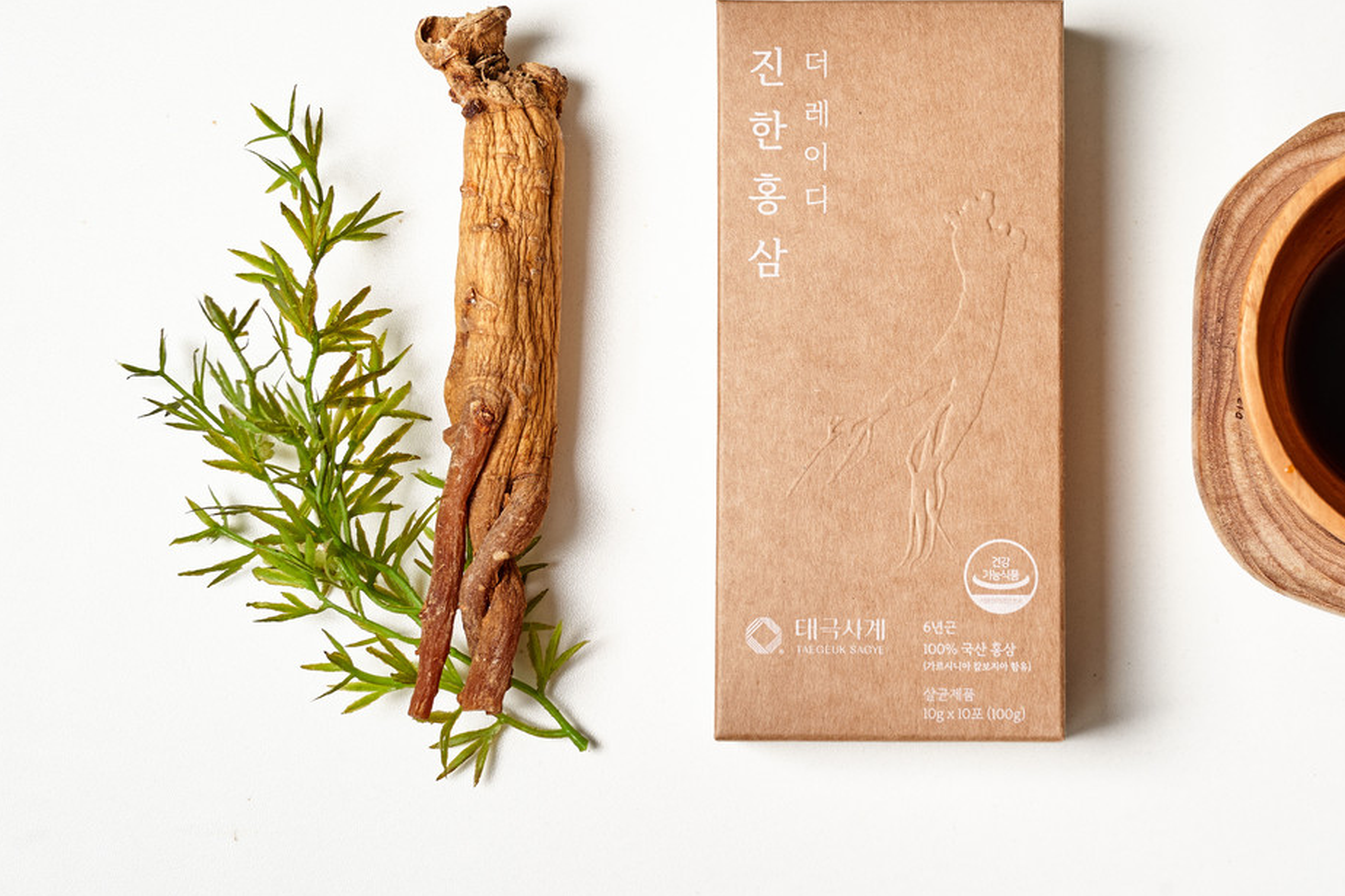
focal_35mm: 72
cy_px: 337
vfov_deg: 18.9
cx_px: 876
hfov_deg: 27.9
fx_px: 2690
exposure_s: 1/100
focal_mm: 52
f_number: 11
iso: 100
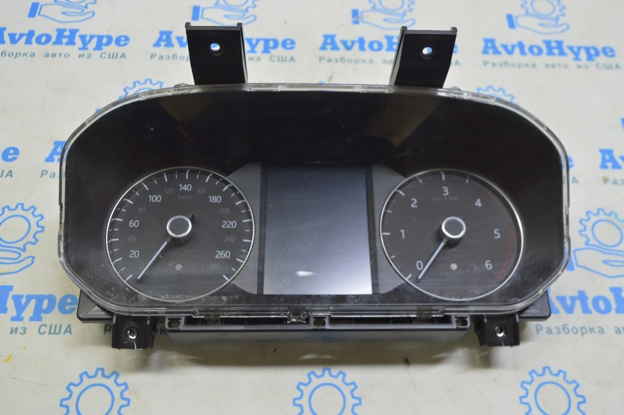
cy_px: 208
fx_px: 623
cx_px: 312
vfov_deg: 36.8
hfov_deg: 53.2
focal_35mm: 36
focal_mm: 24
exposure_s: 1/20
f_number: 5.6
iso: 400
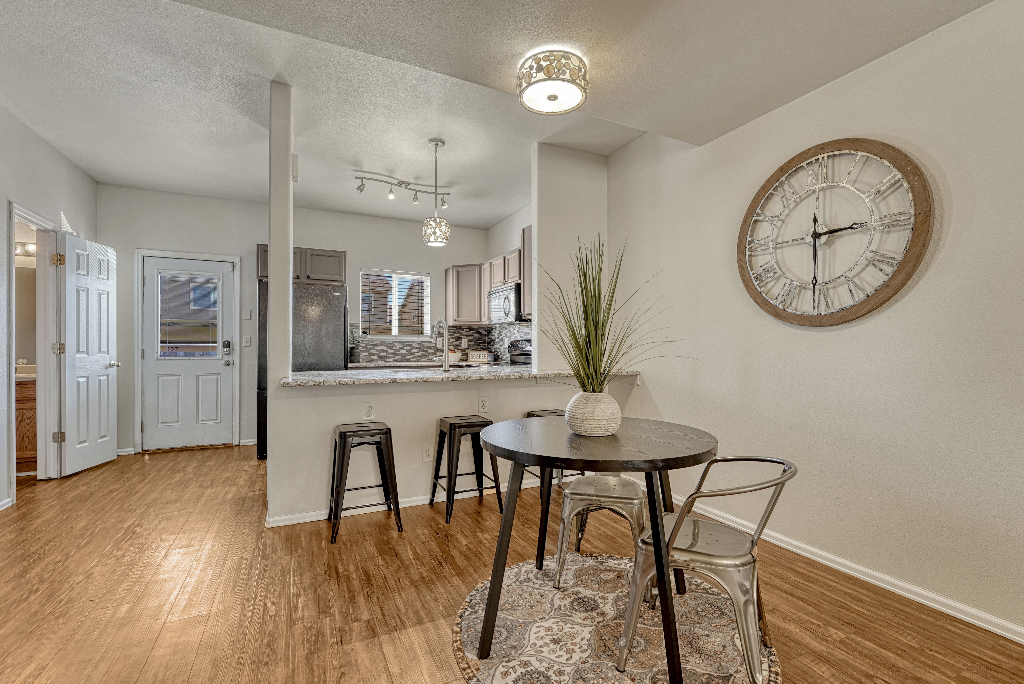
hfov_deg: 104.2
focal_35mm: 14
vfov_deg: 81.3
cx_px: 512
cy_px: 342
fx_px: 398
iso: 400
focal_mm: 14
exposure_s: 1/100
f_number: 8
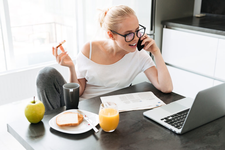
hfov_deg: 39.6
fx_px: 313
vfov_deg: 27.0
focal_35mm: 50
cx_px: 112
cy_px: 75
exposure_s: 1/320
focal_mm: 50
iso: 640
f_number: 3.2
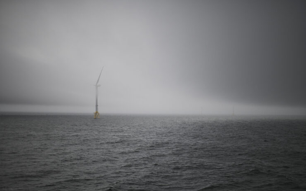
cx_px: 152
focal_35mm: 36
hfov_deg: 54.0
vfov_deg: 35.3
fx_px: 300
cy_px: 98
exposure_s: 1/4000
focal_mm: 35
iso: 200
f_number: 1.4
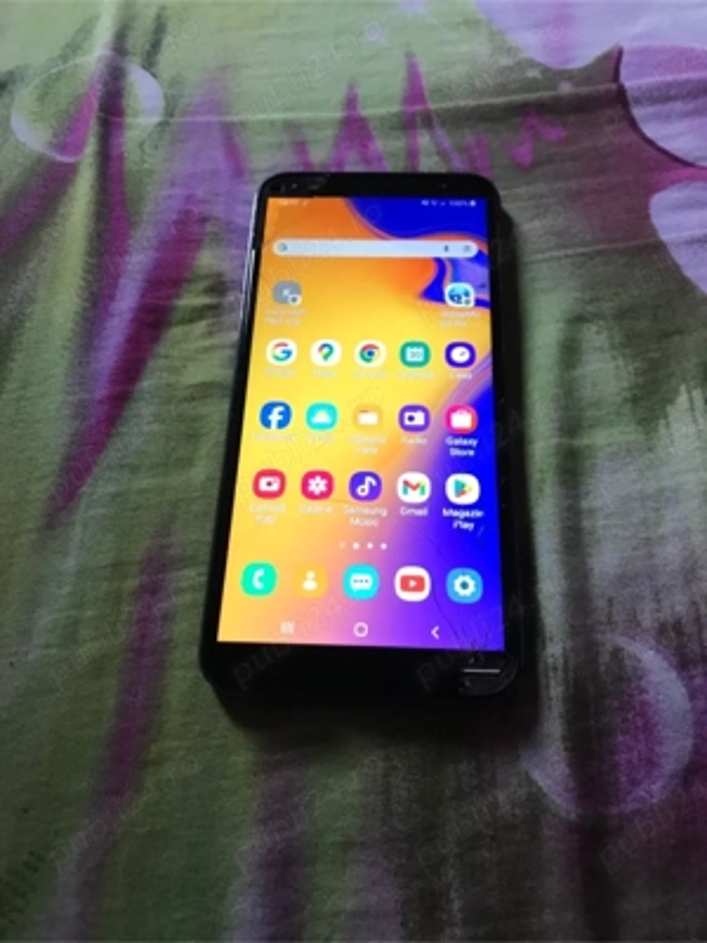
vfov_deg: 63.4
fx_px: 762
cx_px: 354
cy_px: 472
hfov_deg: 49.7
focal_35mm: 28
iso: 50
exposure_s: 1/17
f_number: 1.8
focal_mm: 3.99
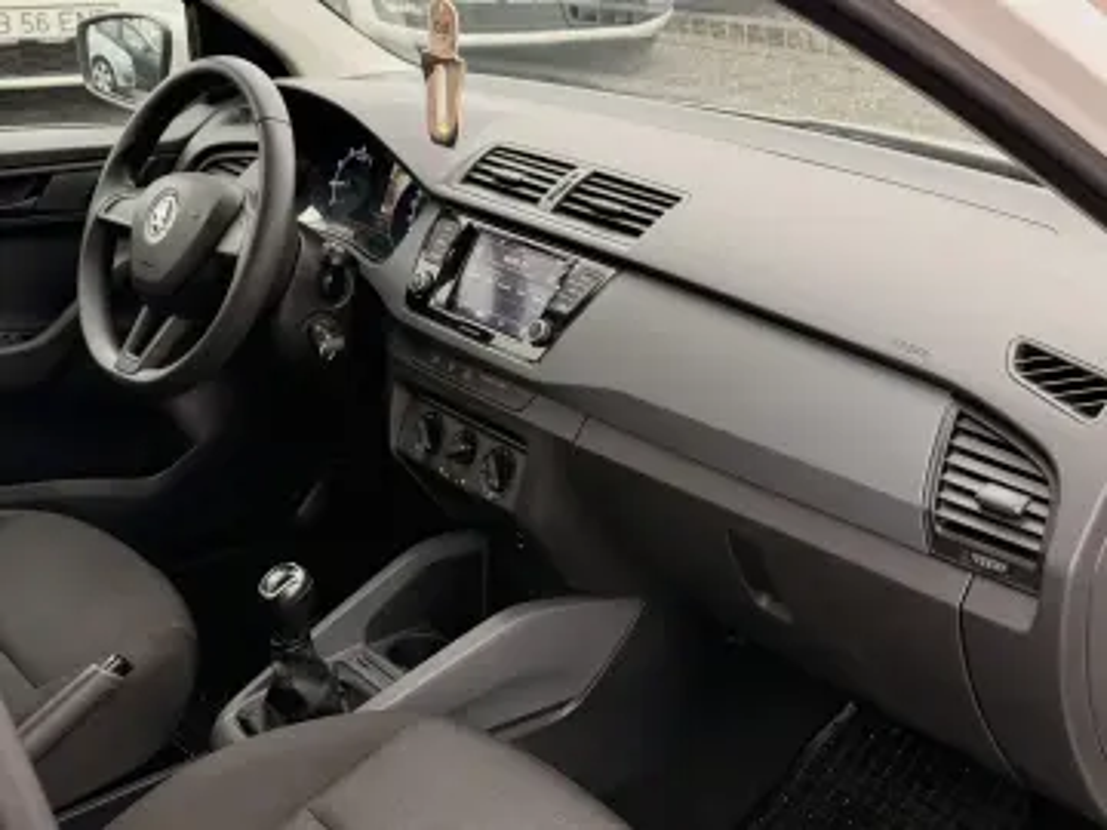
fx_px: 1535
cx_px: 554
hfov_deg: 39.7
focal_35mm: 48
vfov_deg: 30.3
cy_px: 415
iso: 200
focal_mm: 6.76
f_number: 1.78
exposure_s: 1/192
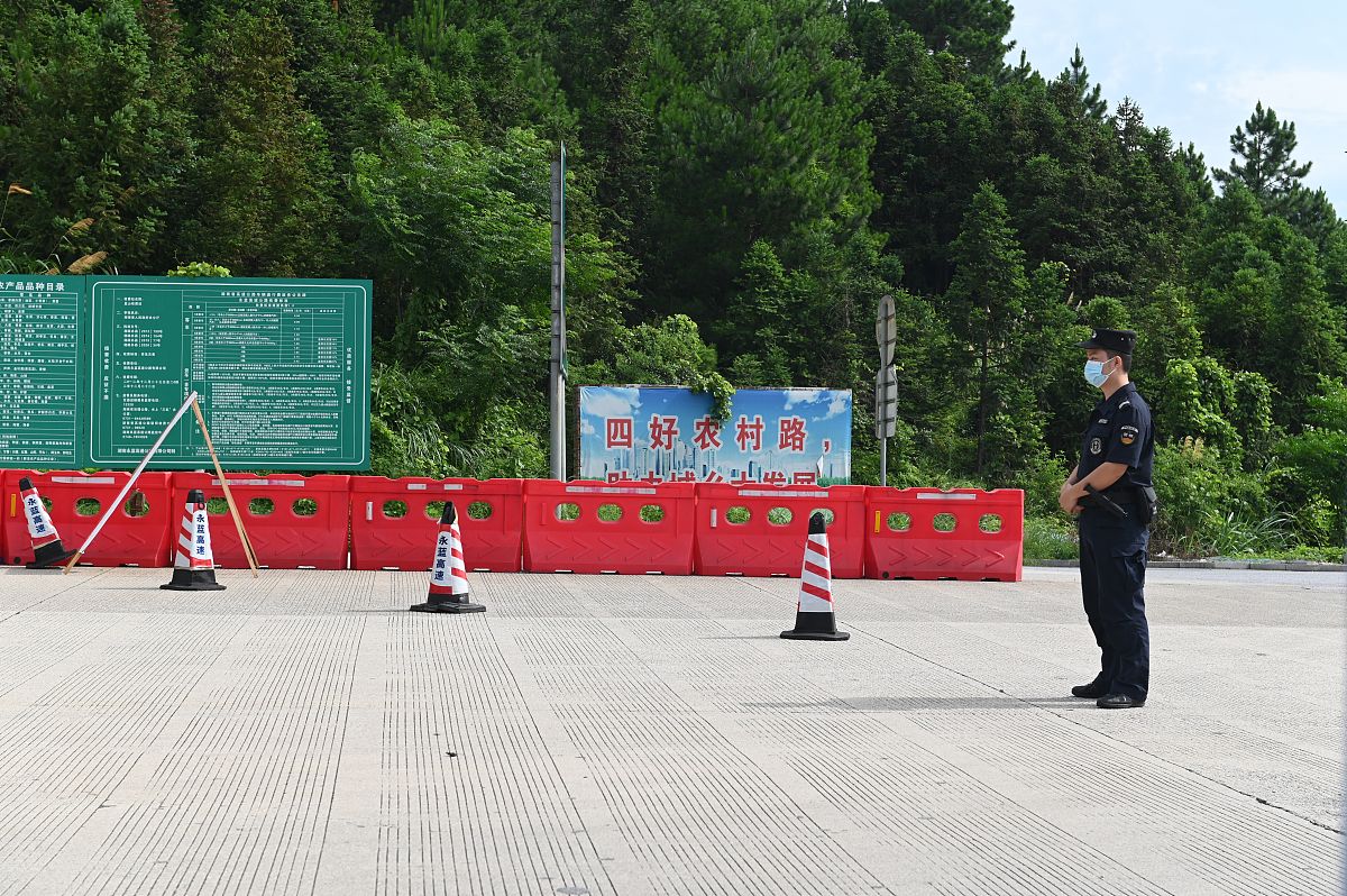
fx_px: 2467
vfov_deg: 20.6
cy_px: 448
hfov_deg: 30.5
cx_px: 674
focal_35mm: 66
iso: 100
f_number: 8
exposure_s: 1/200
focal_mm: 66
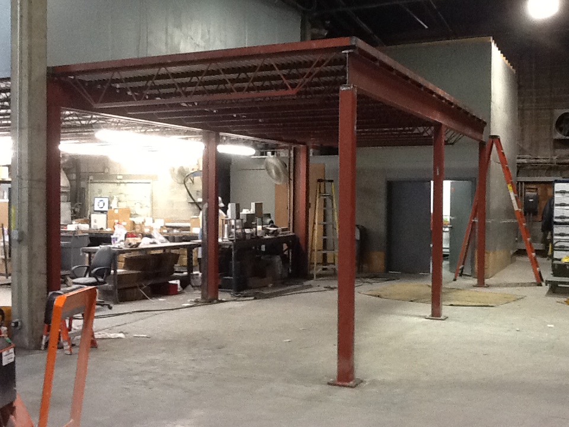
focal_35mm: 44
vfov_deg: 32.9
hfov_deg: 42.9
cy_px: 214
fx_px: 723
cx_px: 284
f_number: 2.4
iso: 200
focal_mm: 2.03
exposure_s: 1/30
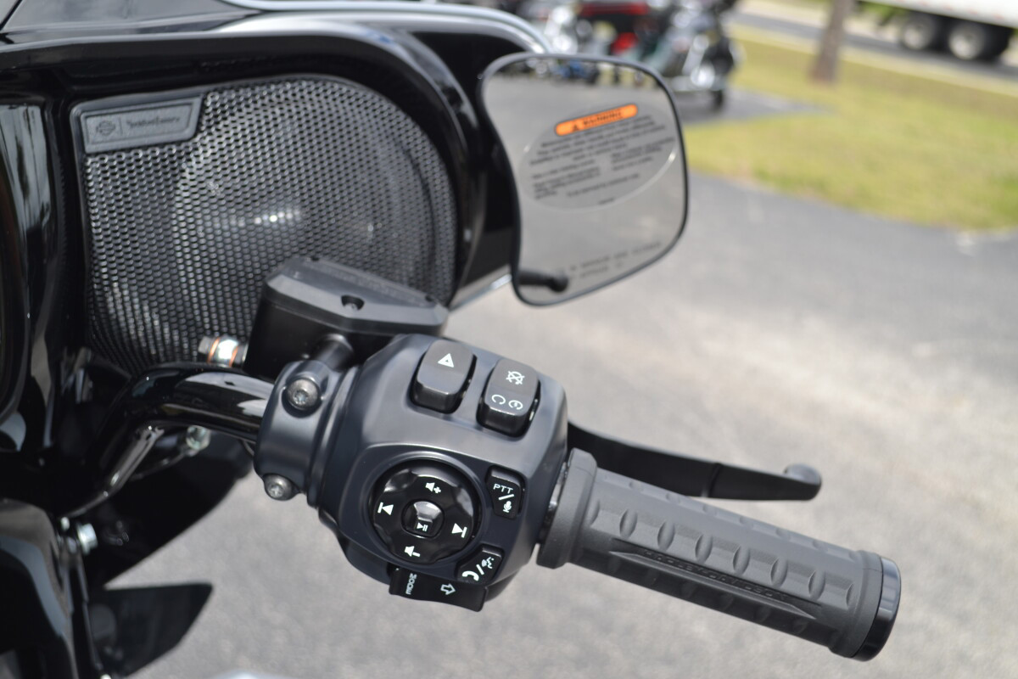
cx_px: 509
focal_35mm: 44
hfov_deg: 45.0
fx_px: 1230
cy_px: 340
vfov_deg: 30.8
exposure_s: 1/200
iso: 100
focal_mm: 29
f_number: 5
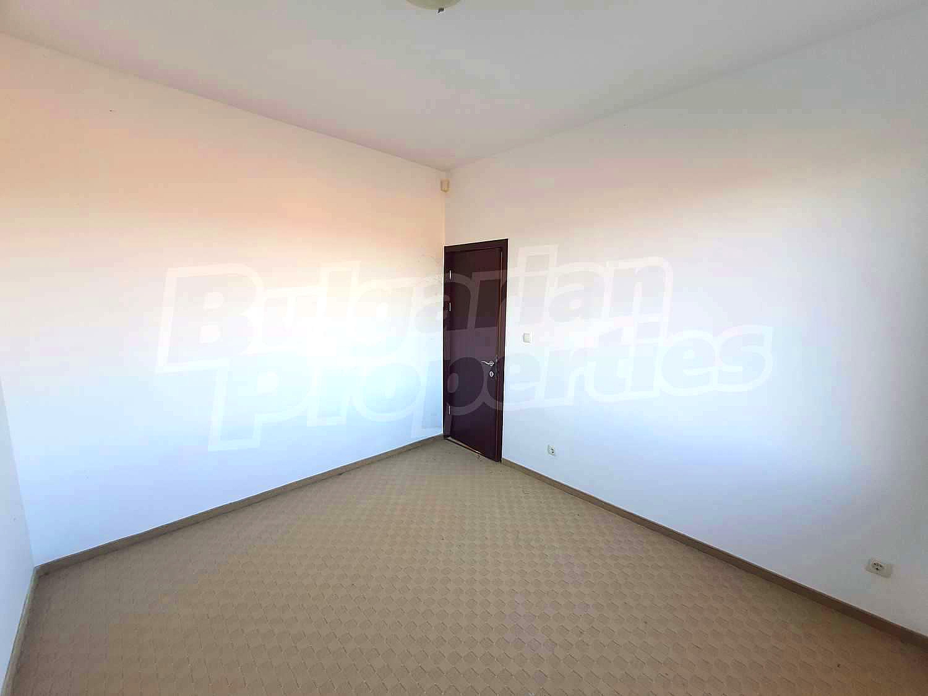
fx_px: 349
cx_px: 464
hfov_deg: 106.2
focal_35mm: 13
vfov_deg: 89.9
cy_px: 348
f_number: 2.2
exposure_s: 1/50
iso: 50
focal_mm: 1.8
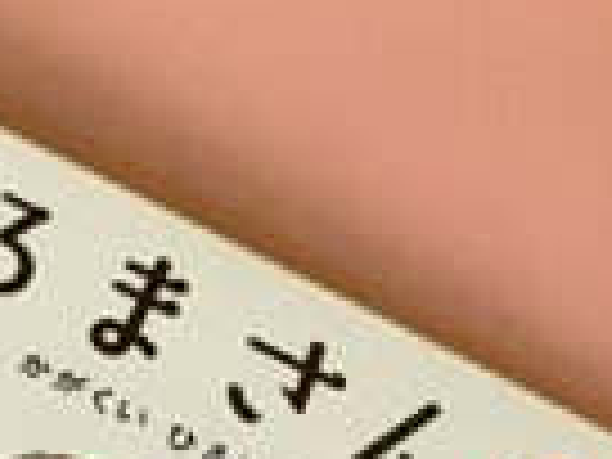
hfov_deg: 9.9
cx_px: -842
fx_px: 3094
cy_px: 954
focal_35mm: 175
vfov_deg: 8.0
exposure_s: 1/60
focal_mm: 3.3
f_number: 2.4
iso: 50
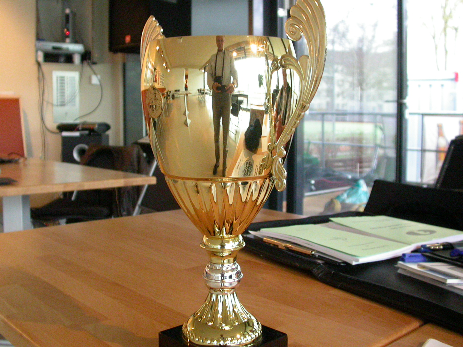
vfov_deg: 35.1
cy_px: 161
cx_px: 218
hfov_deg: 45.8
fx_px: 548
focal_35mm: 41
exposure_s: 1/34.2
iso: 400
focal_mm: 7.85
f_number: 2.6
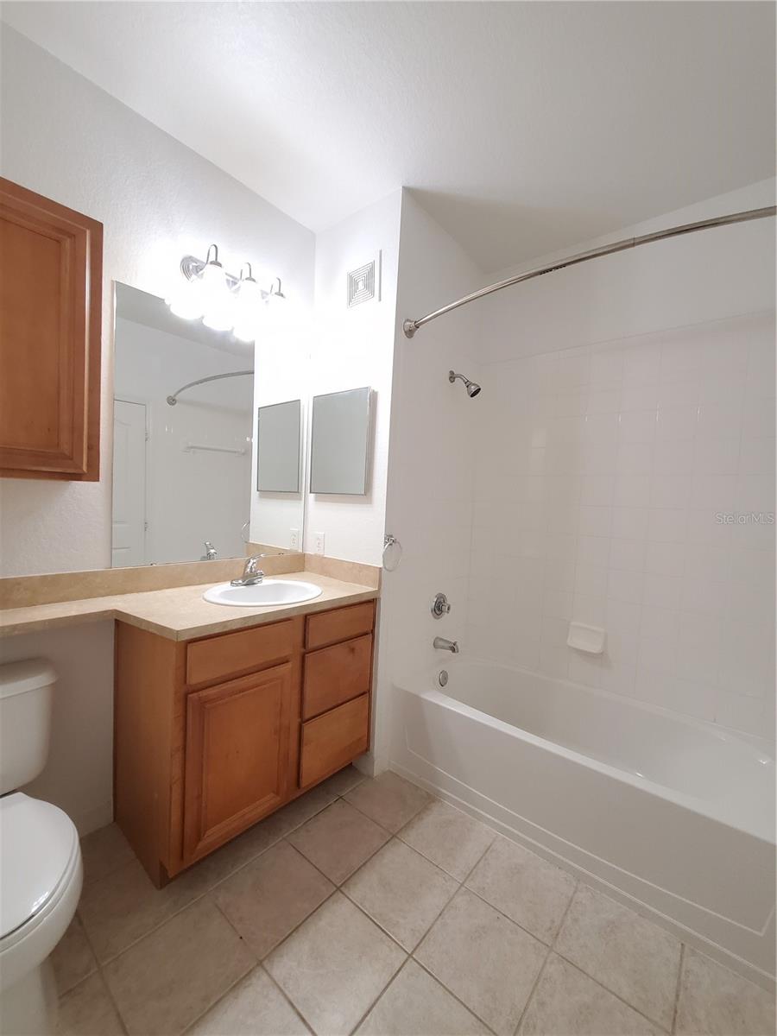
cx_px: 388
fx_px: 389
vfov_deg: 106.2
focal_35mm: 13
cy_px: 518
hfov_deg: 89.9
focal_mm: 1.8
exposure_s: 1/59
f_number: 2.2
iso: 400
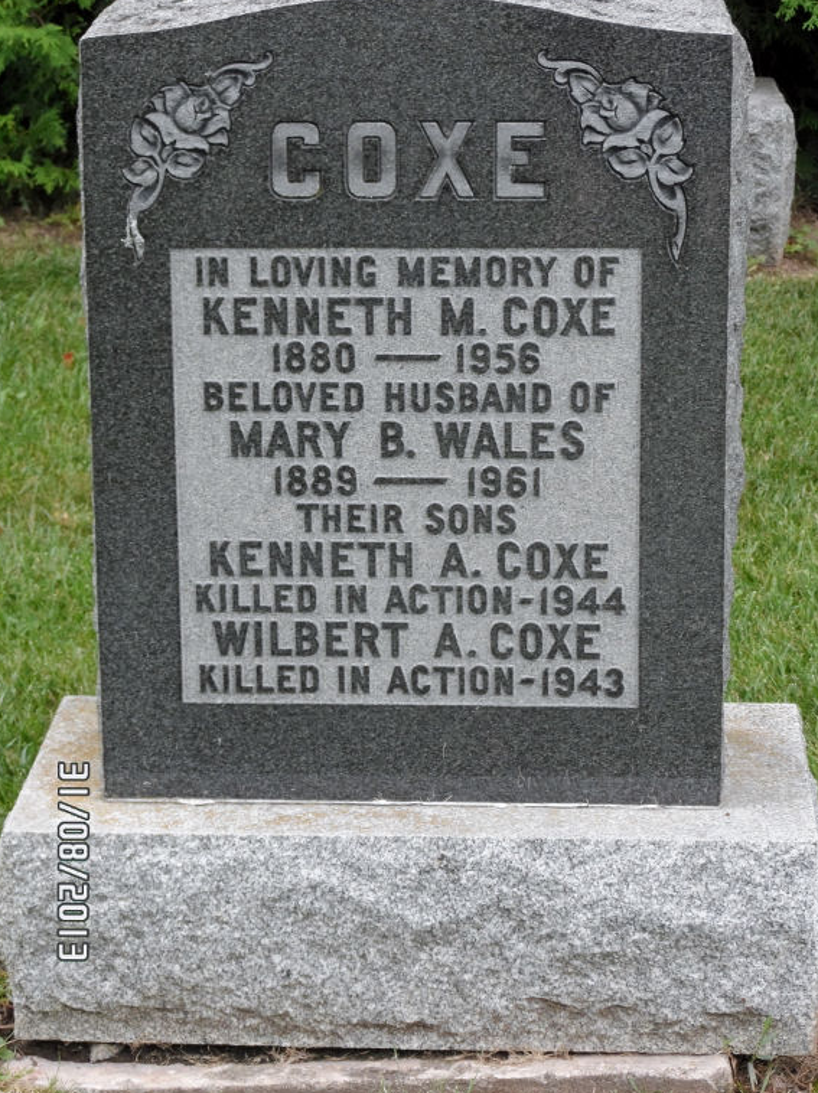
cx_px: 423
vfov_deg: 17.3
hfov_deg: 13.0
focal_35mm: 114
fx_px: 3598
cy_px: 571
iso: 160
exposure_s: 1/60
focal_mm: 19.8
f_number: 5.2
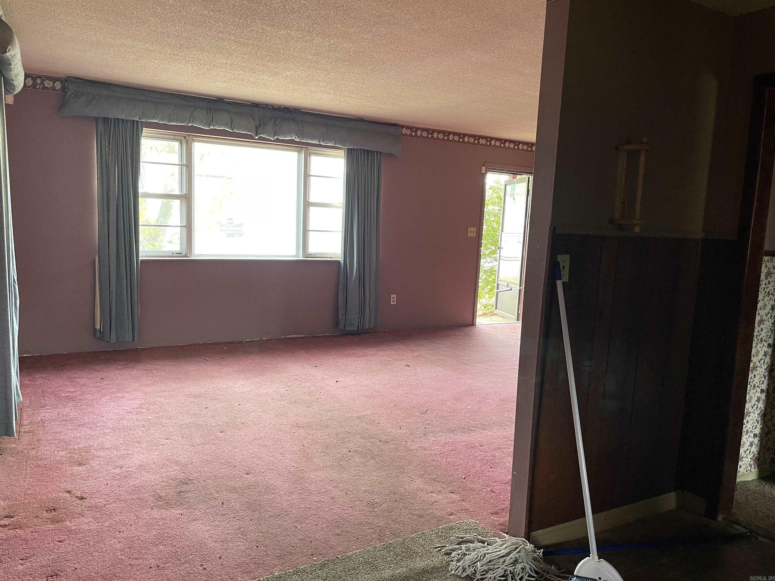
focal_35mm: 26
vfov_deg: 53.1
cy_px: 290
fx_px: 582
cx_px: 388
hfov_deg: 67.3
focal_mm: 5.1
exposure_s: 1/60
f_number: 1.6
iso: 250
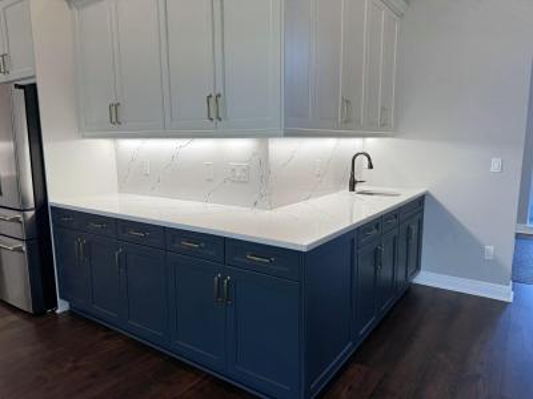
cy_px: 200
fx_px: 370
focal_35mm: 24
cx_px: 266
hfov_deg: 71.6
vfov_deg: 56.8
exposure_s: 1/132
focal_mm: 6.76
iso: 50
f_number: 1.78
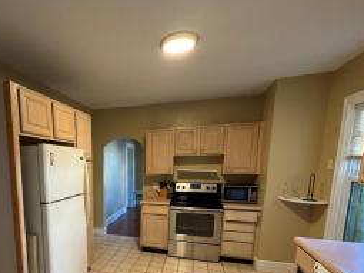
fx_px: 231
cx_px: 104
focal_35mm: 22
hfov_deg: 72.6
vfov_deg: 58.4
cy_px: 199
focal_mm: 2.22
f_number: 2.2
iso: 320
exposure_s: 1/60
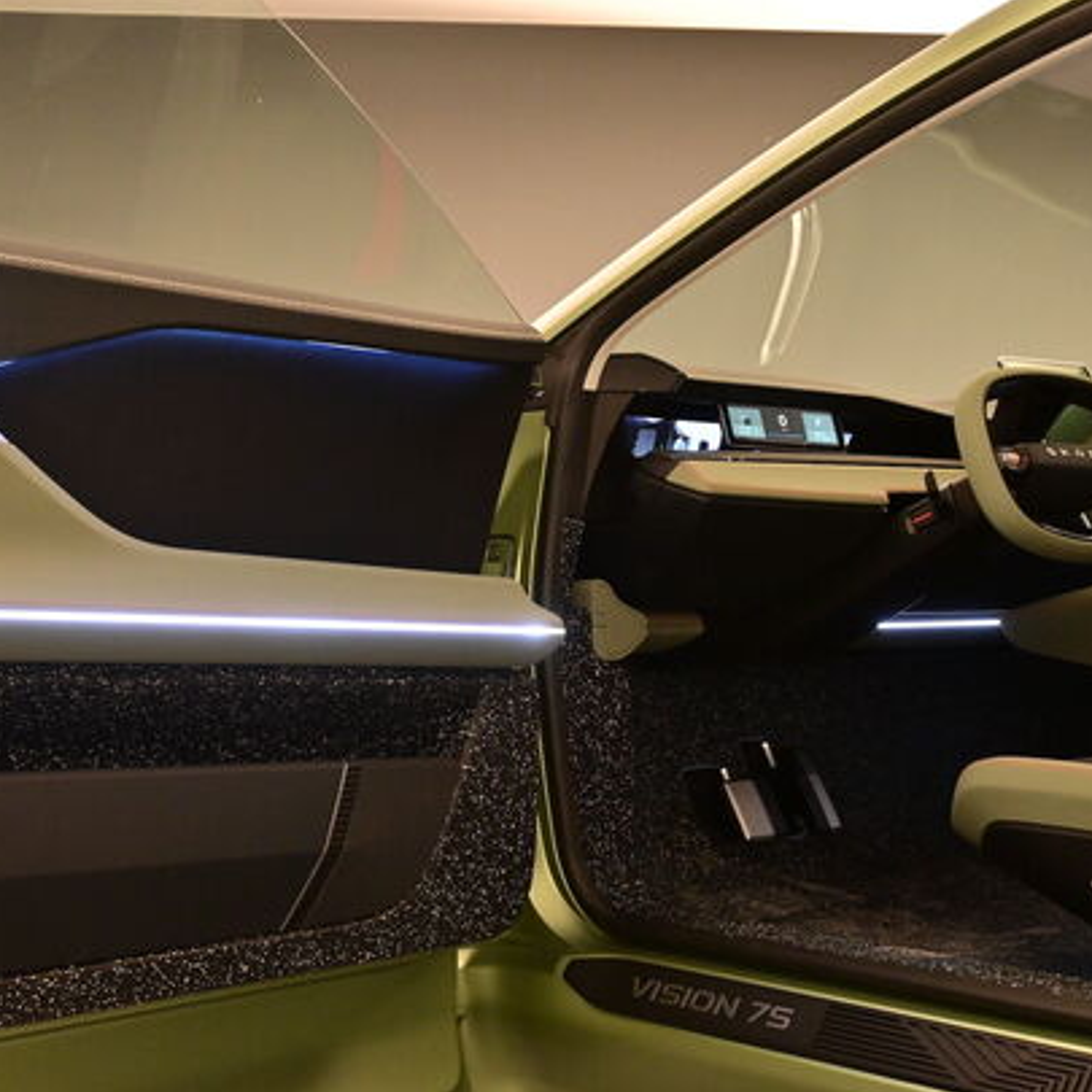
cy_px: 546
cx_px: 423
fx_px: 2070
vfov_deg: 29.6
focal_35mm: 58
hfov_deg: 29.5
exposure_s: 1/50
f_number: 6.3
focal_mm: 30
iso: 1400
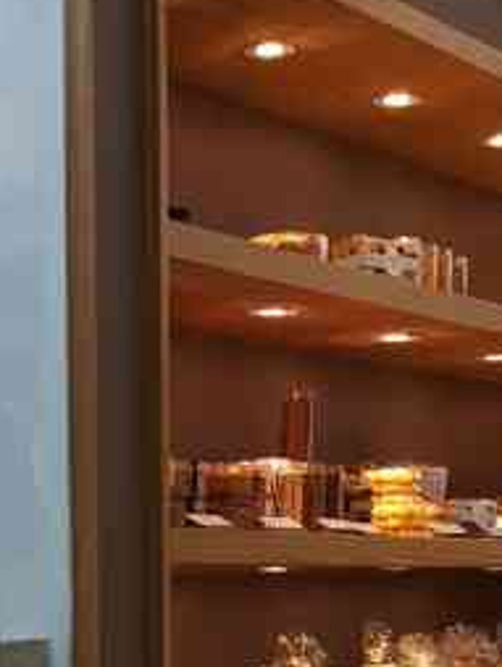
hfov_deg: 14.9
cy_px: 807
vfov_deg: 18.7
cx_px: 113
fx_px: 1911
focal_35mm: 99
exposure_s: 1/103
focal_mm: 5.58
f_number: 1.8
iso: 50
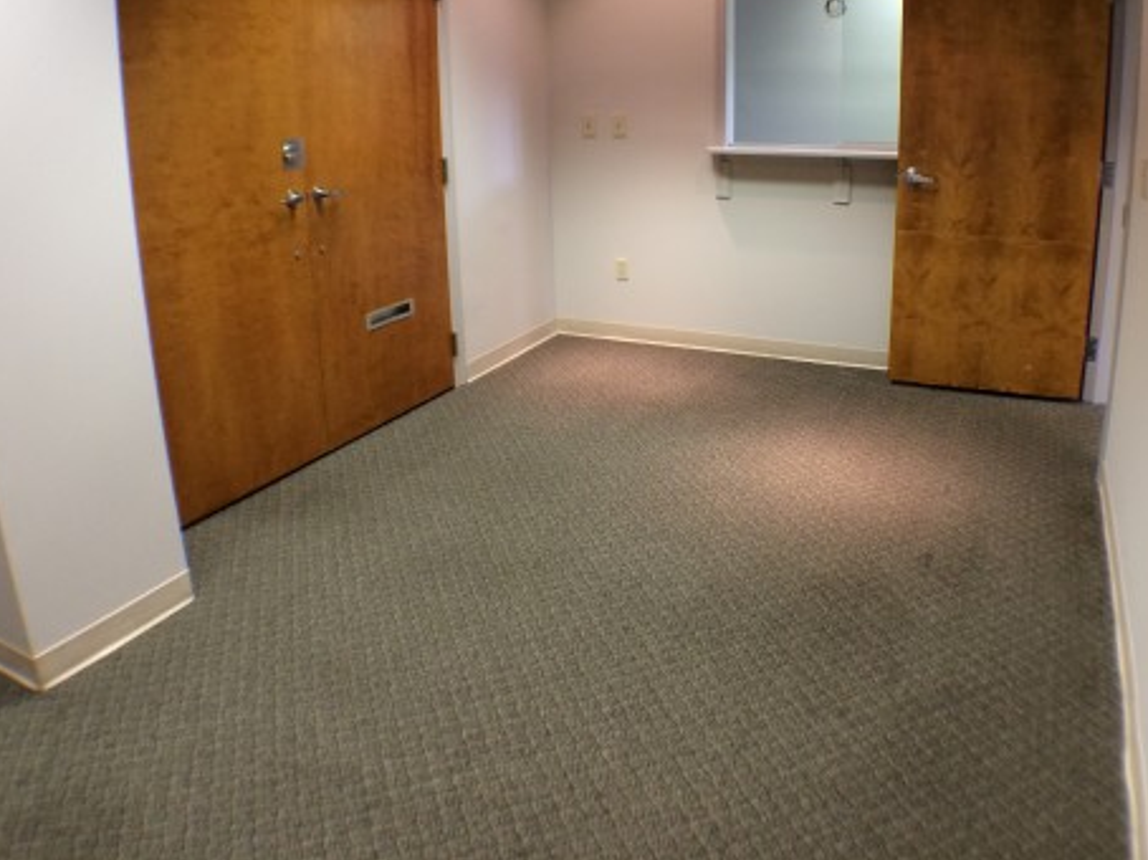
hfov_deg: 45.7
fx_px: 1359
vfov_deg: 34.7
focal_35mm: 41
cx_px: 650
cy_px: 280
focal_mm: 4.12
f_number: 2.2
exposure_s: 1/30
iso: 125
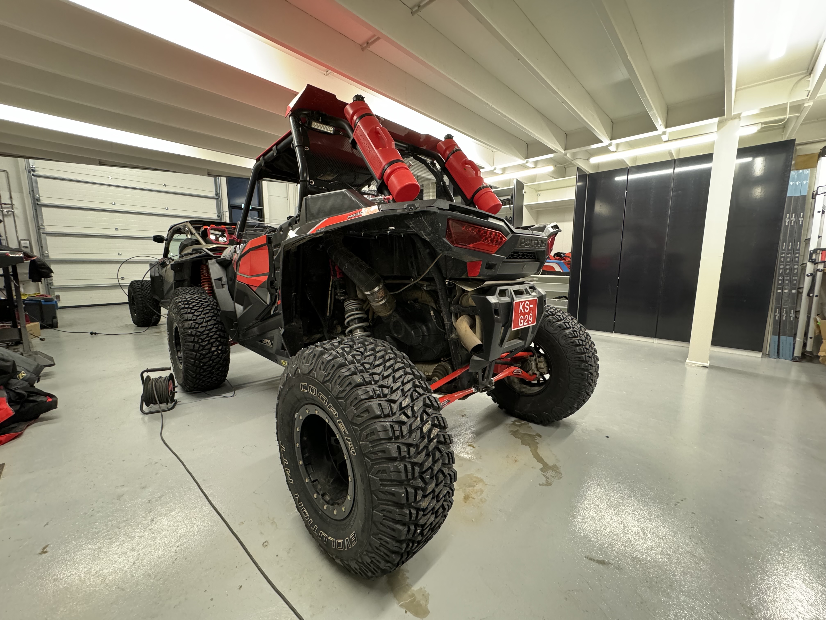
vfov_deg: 85.7
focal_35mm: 14
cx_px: 413
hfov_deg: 102.1
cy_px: 310
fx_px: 334
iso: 400
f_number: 2.2
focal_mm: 2.22
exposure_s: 1/50
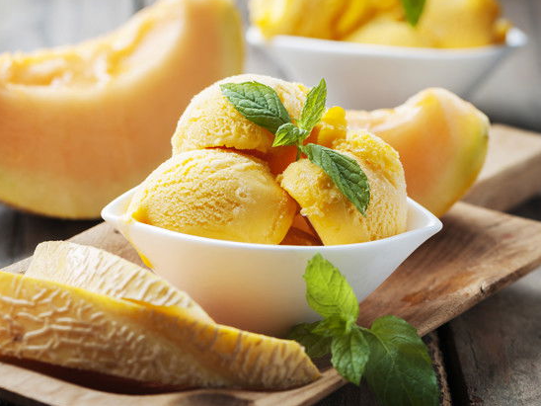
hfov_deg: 11.5
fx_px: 2697
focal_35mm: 173
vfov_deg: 8.6
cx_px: 258
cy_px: 202
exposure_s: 1/160
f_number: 5.6
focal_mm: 105
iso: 100
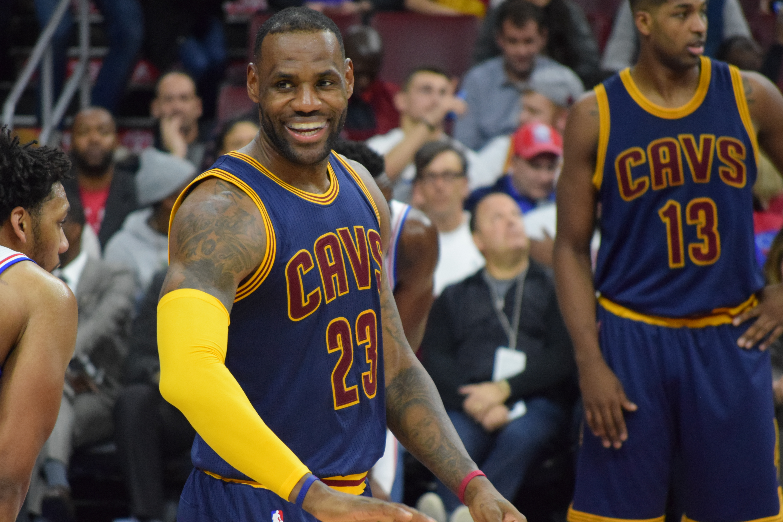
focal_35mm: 362
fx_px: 7873
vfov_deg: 3.8
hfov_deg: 5.7
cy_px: 283
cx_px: 319
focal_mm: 200
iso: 3200
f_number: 5.6
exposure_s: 1/400
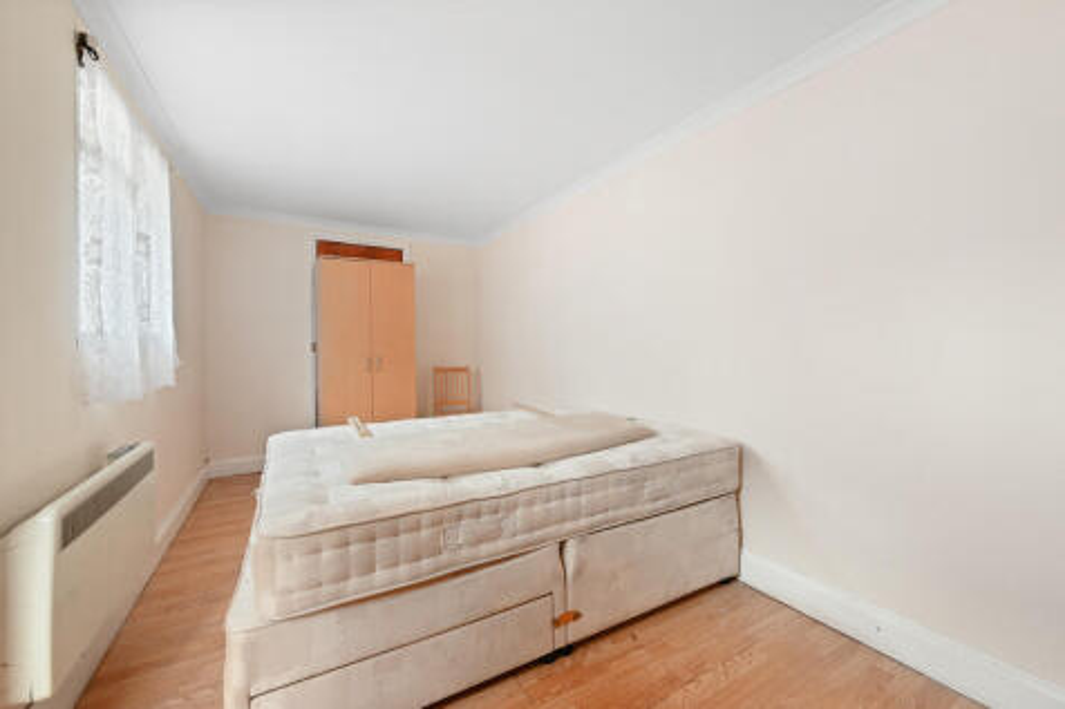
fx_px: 414
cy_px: 354
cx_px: 532
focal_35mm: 14
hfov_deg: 104.3
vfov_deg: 81.2
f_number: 8
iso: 250
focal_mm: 14
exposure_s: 3
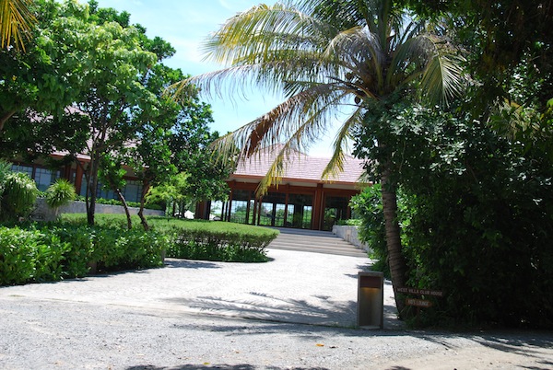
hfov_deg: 41.1
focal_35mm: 48
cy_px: 185
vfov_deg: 28.2
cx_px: 276
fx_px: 738
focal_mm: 32
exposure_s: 1/160
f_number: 6.3
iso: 100
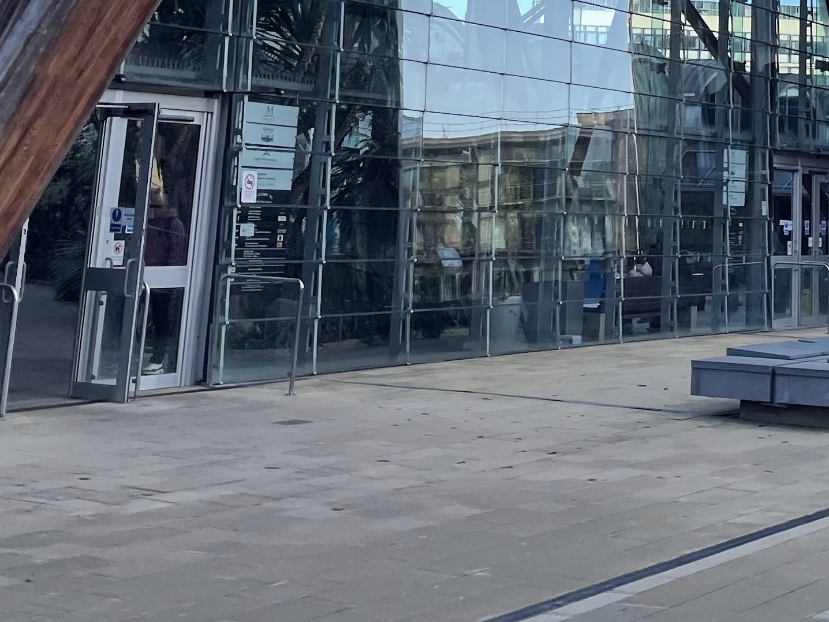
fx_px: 1748
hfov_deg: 26.0
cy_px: -180
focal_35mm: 73
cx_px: 712
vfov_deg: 18.8
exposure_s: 1/836
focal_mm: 4.2
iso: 32
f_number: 1.6
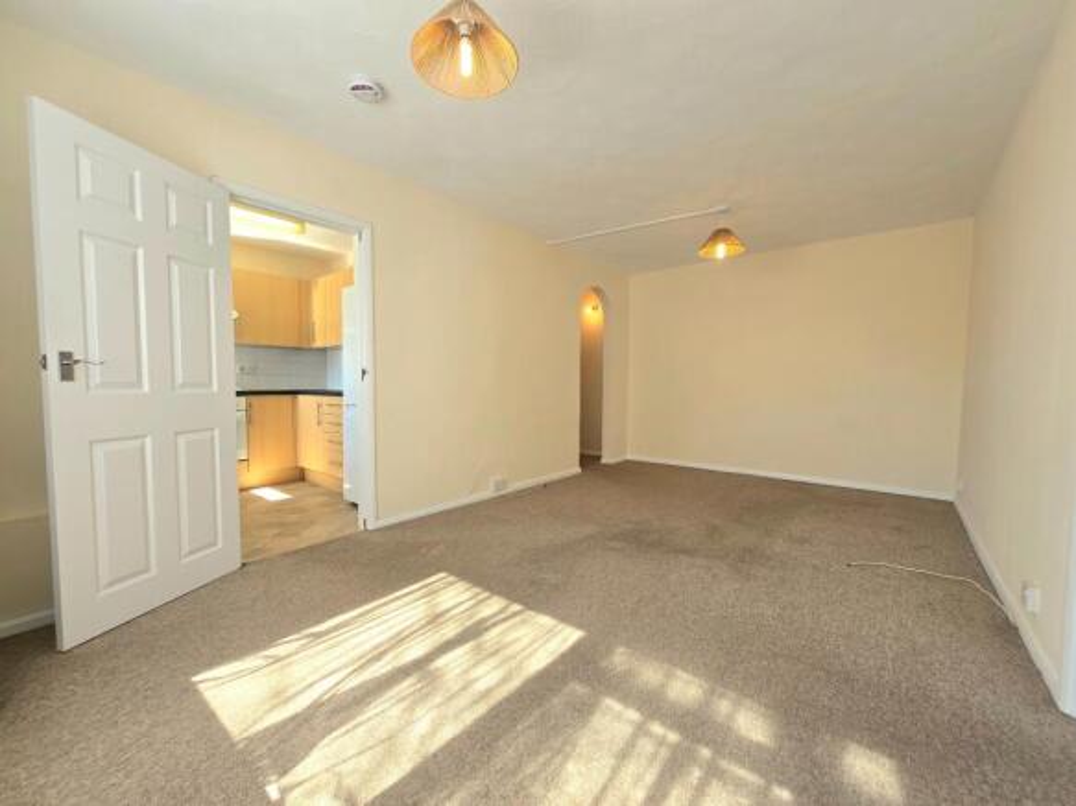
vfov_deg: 89.9
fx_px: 404
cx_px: 538
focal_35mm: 13
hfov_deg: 106.2
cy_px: 403
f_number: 2.2
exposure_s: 1/145
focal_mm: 2.2
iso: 50
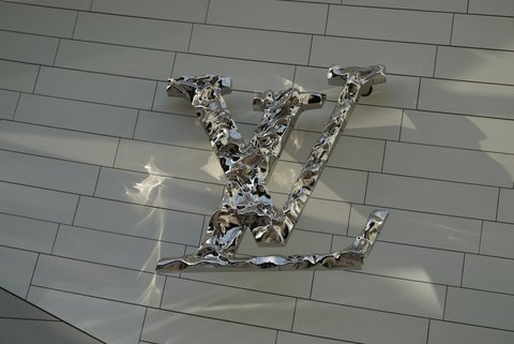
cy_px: 172
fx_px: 1000
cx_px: 257
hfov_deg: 28.8
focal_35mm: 70
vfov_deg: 19.5
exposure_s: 1/250
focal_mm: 70
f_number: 8
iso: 100
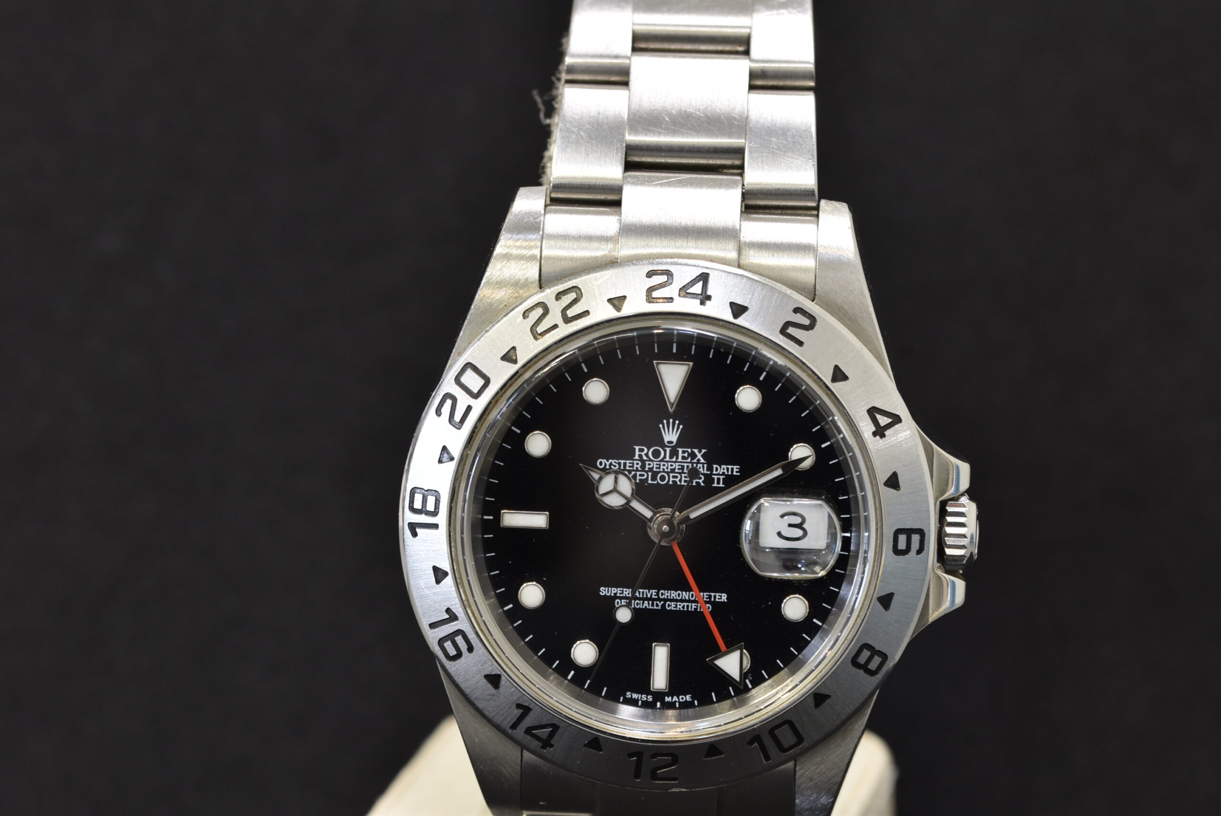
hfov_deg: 15.2
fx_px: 4582
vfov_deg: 10.2
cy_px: 408
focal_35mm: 135
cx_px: 610
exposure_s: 1/2.5
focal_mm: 90
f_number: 11
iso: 100
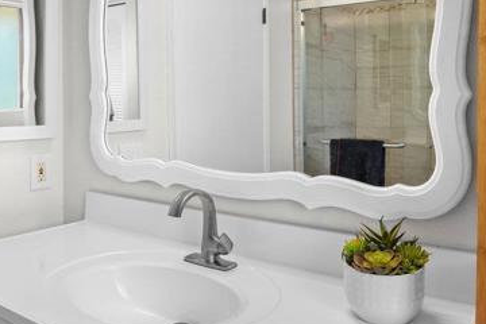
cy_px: 90
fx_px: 450
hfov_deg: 56.7
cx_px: 230
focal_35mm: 33
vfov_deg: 38.8
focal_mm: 12.5
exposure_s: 1/1.25
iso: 100
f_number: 8
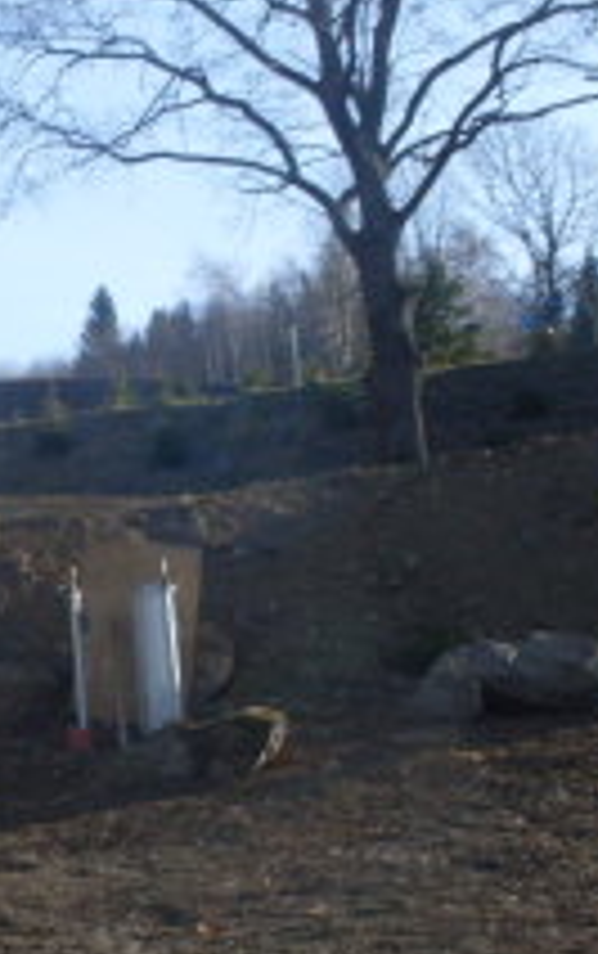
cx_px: -198
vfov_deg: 22.8
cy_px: 531
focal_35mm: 91
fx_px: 2366
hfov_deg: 13.8
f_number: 8.4
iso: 80
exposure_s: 1/125
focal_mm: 6.3
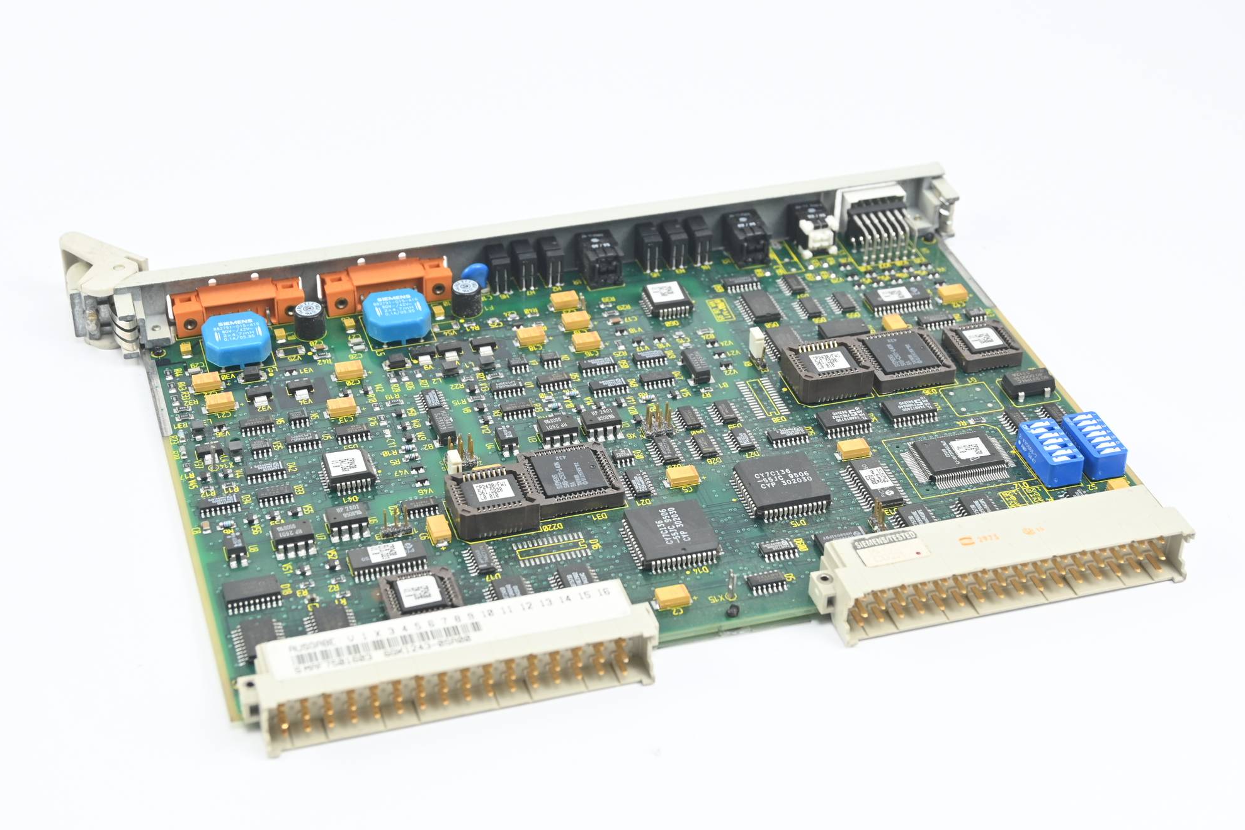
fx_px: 2040
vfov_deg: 23.0
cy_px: 442
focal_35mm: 59
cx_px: 618
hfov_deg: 33.9
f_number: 6.3
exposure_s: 1/60
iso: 360
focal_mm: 36
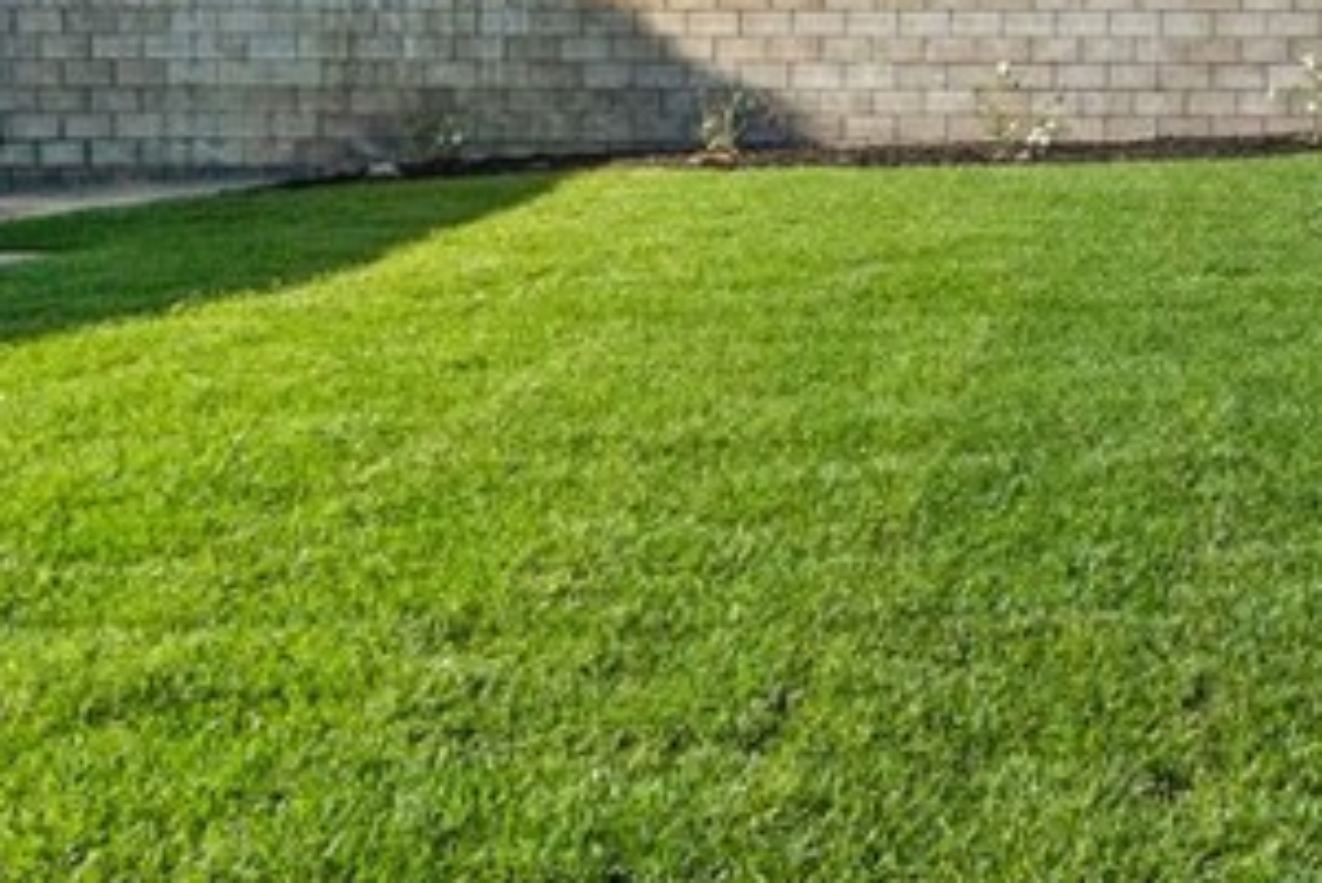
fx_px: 1874
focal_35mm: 51
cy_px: 33
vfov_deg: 25.4
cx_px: 1313
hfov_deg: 35.3
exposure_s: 1/1000
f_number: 8
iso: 400
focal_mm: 10
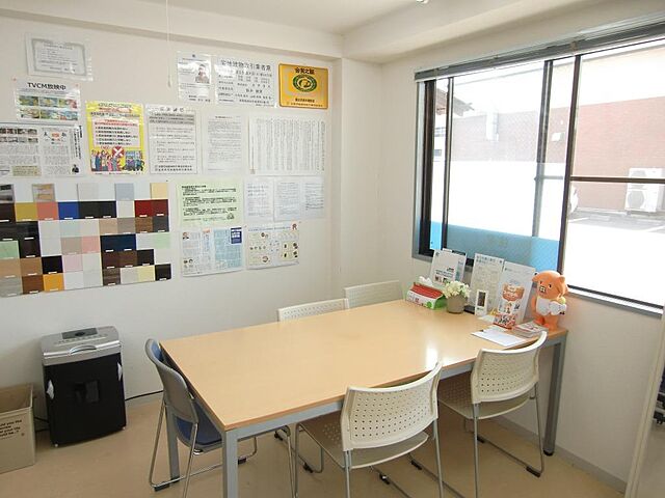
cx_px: 332
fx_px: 461
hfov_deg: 71.6
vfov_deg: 56.8
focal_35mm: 24
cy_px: 249
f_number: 3.2
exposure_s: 1/60
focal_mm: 4.3
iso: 80
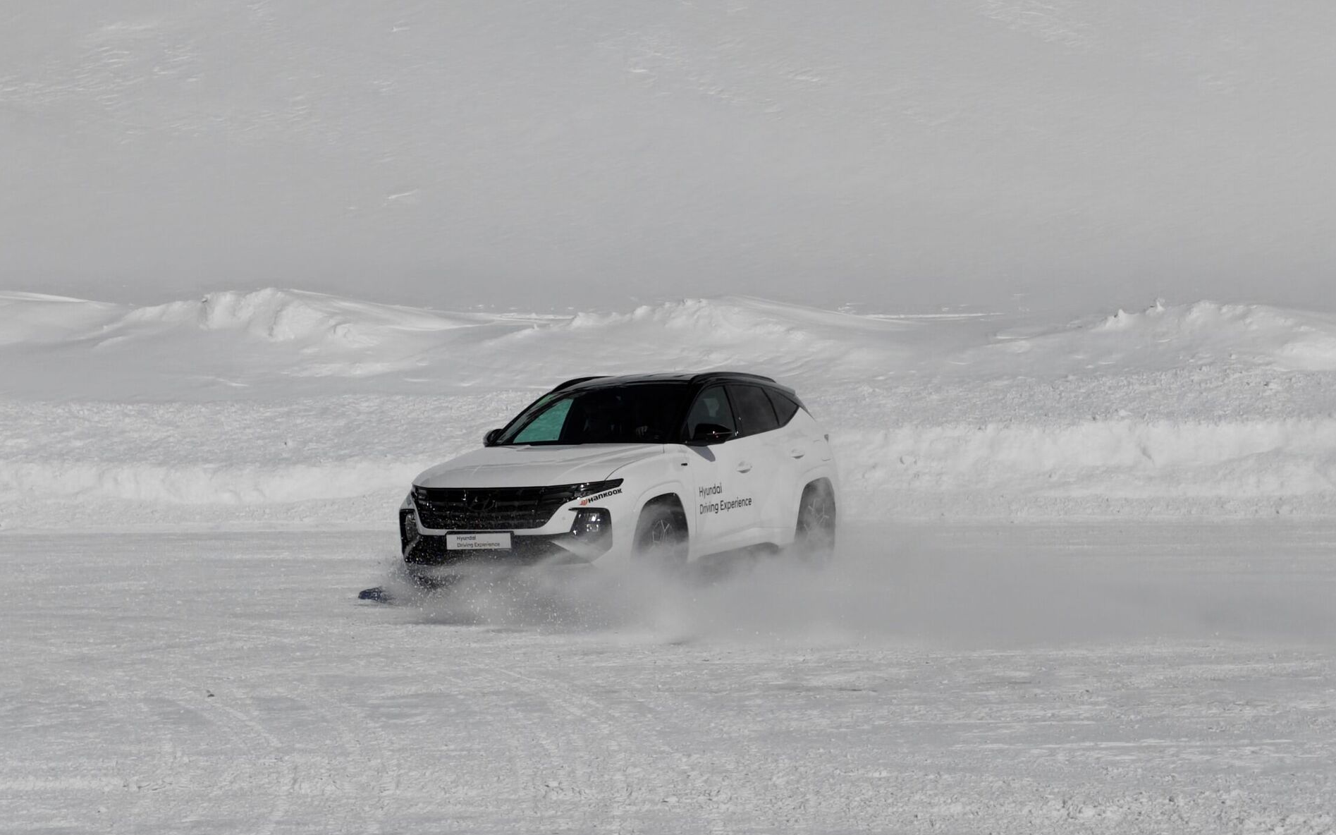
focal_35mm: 58
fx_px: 2112
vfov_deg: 22.3
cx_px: 664
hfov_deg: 35.1
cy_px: 507
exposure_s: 1/8774
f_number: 1.9
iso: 124
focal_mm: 5.52
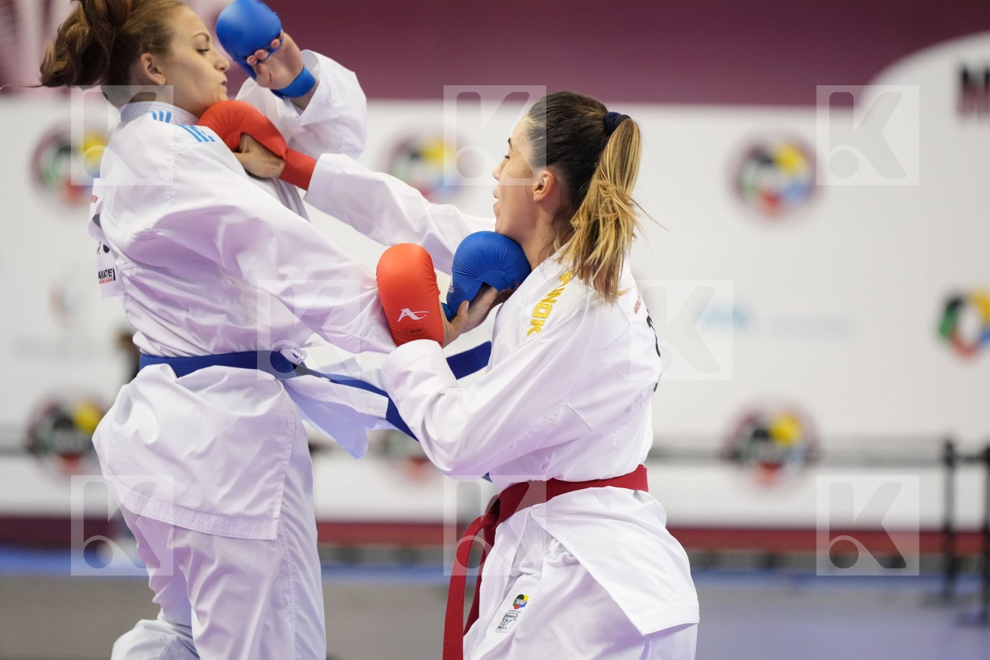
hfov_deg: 10.6
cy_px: 330
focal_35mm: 194
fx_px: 5335
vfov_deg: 7.1
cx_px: 495
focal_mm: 194
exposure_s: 1/1000
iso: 4000
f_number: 2.8
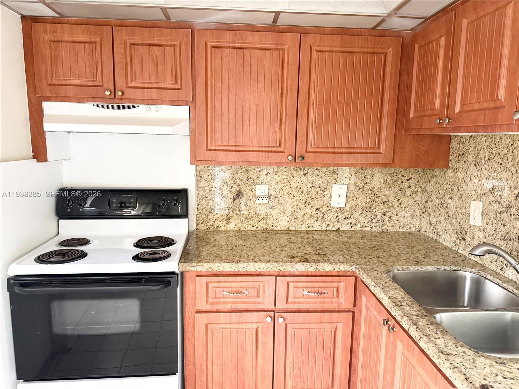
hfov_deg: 71.6
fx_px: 360
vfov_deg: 56.8
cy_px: 194
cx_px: 260
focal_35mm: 24
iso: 800
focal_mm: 6.76
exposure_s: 1/60
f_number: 1.78
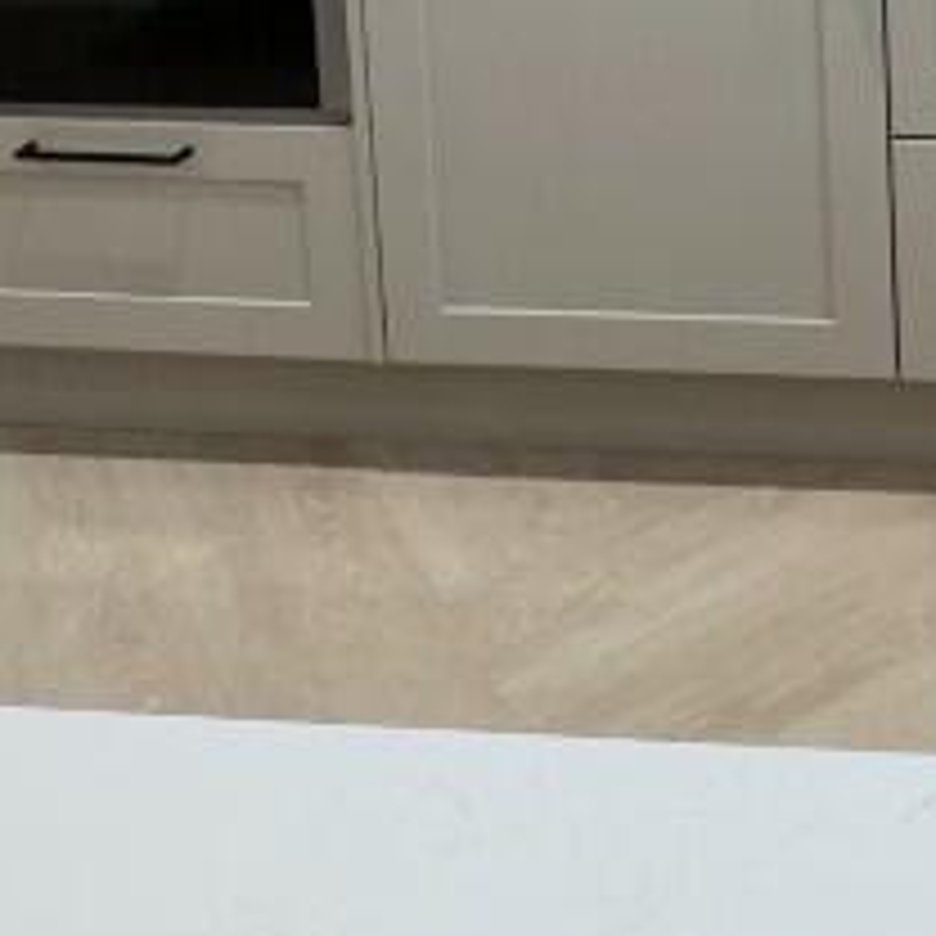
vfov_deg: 22.5
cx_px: 1210
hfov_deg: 24.6
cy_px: -508
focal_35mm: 61
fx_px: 1866
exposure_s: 1/100
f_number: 2.2
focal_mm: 2.22
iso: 250
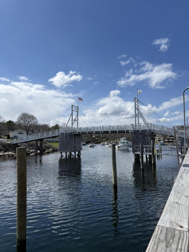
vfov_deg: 71.6
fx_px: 175
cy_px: 126
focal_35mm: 24
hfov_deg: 56.8
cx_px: 94
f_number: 1.78
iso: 80
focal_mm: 6.76
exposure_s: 1/8130
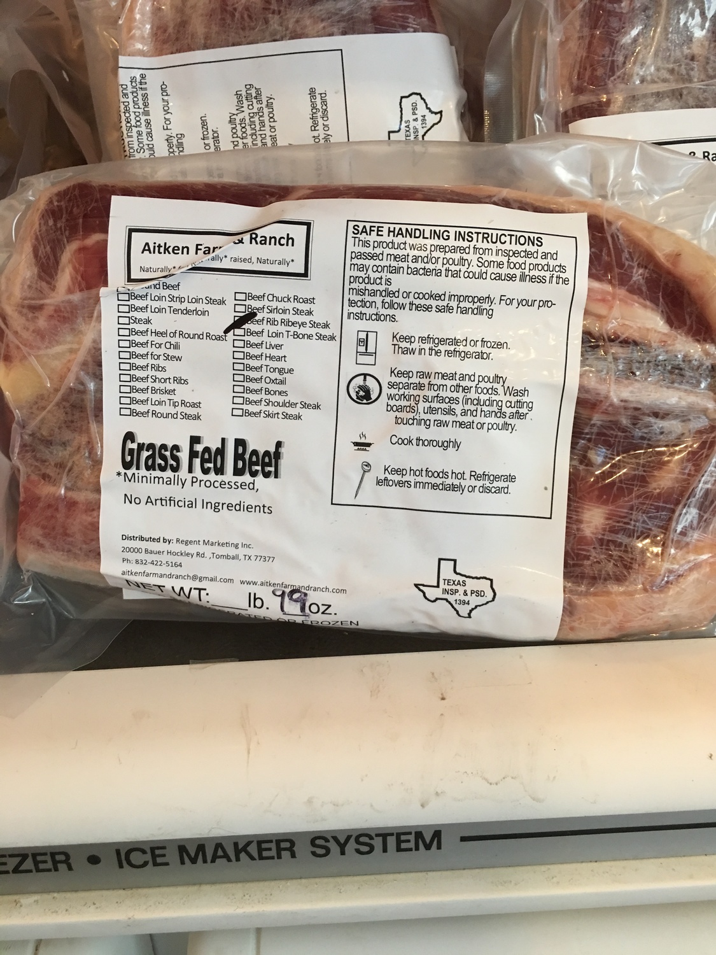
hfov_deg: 48.2
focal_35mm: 29
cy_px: 478
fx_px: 800
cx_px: 358
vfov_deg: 61.7
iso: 50
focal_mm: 4.15
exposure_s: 1/15
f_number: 2.2
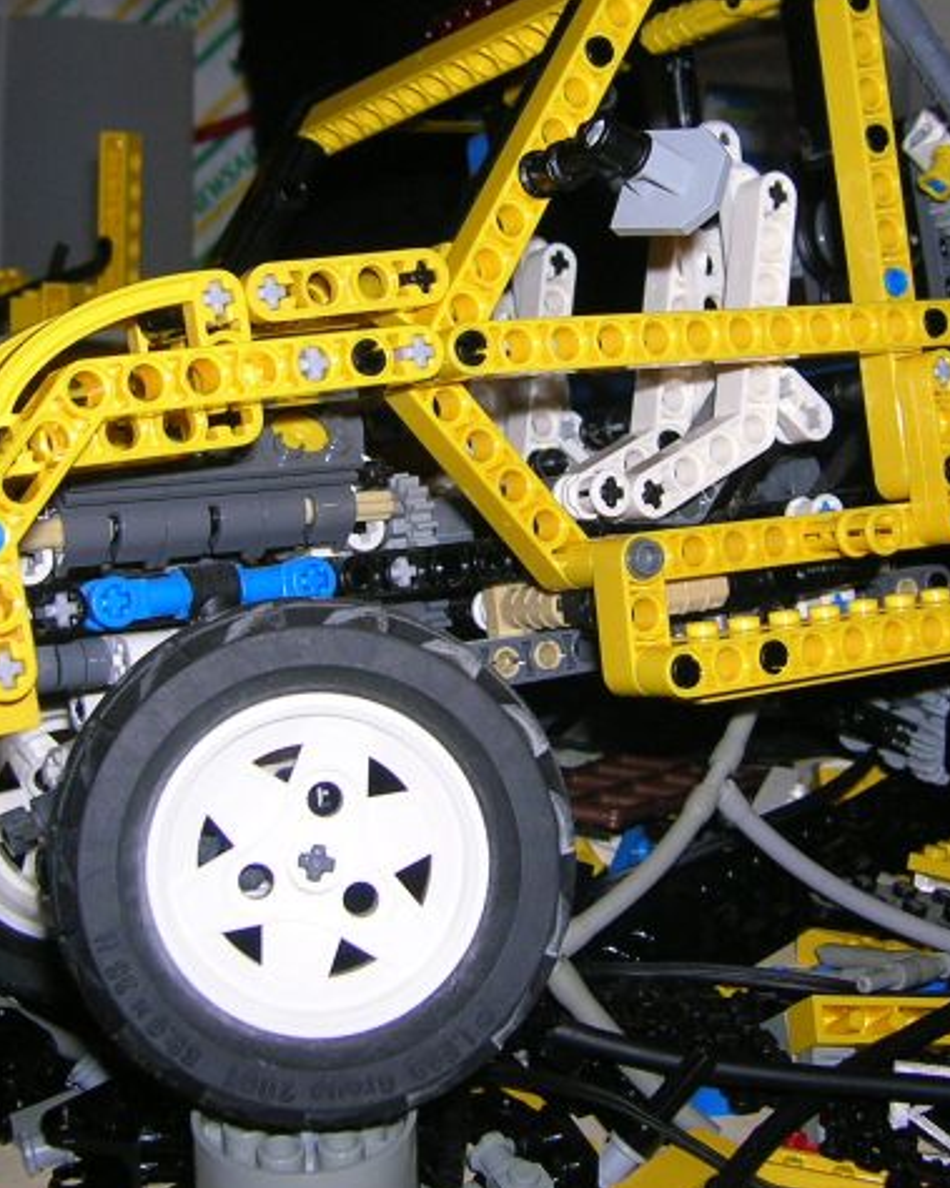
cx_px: 519
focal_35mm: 56
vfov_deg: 33.4
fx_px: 1969
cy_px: 451
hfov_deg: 27.1
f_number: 2.9
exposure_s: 1/60.1
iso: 50
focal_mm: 5.7
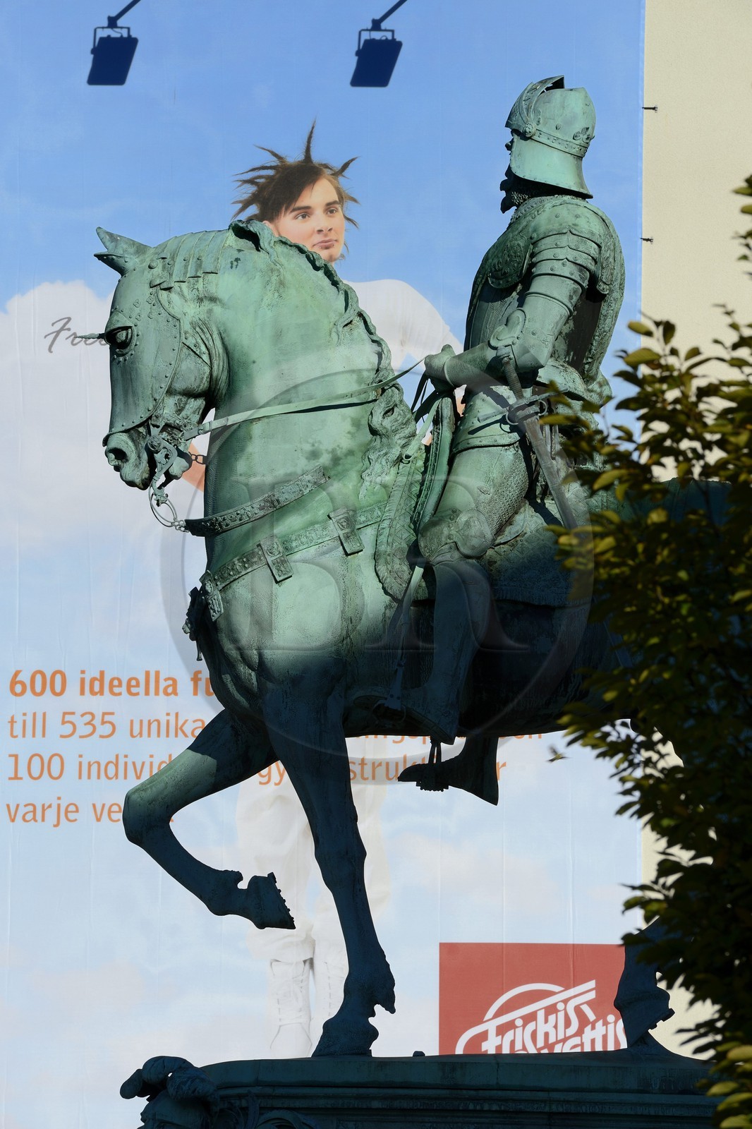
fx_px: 6269
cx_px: 376
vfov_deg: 10.3
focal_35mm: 200
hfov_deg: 6.9
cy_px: 564
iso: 200
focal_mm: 200
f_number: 16
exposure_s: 1/200
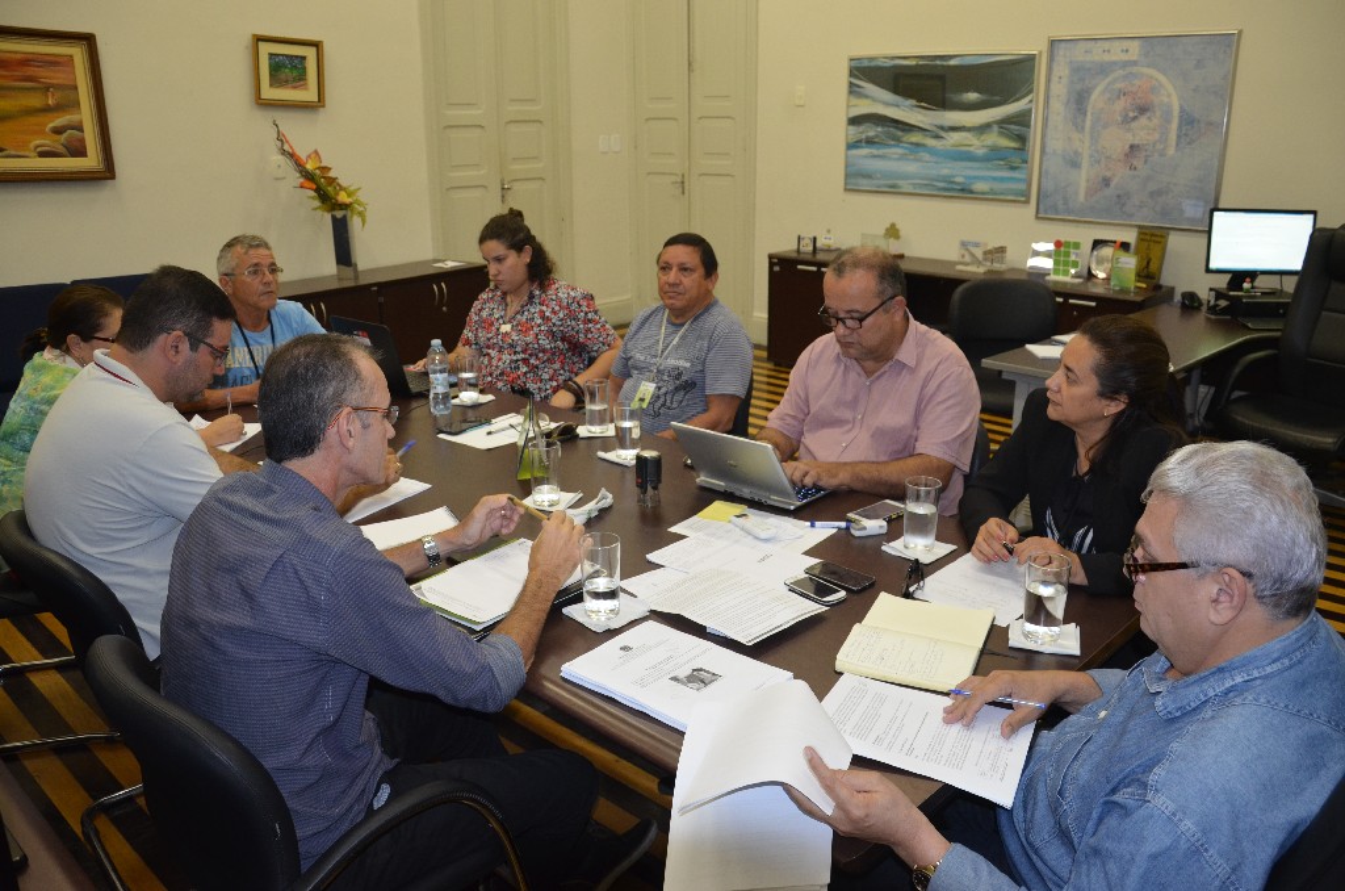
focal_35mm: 27
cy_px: 446
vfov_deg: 47.7
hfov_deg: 67.5
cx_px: 672
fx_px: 1007
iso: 900
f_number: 3.5
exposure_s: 1/60
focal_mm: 18
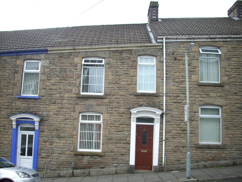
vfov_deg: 38.7
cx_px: 121
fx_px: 259
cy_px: 91
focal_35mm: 37
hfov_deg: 50.1
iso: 64
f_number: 2.8
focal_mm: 6.2
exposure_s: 1/261
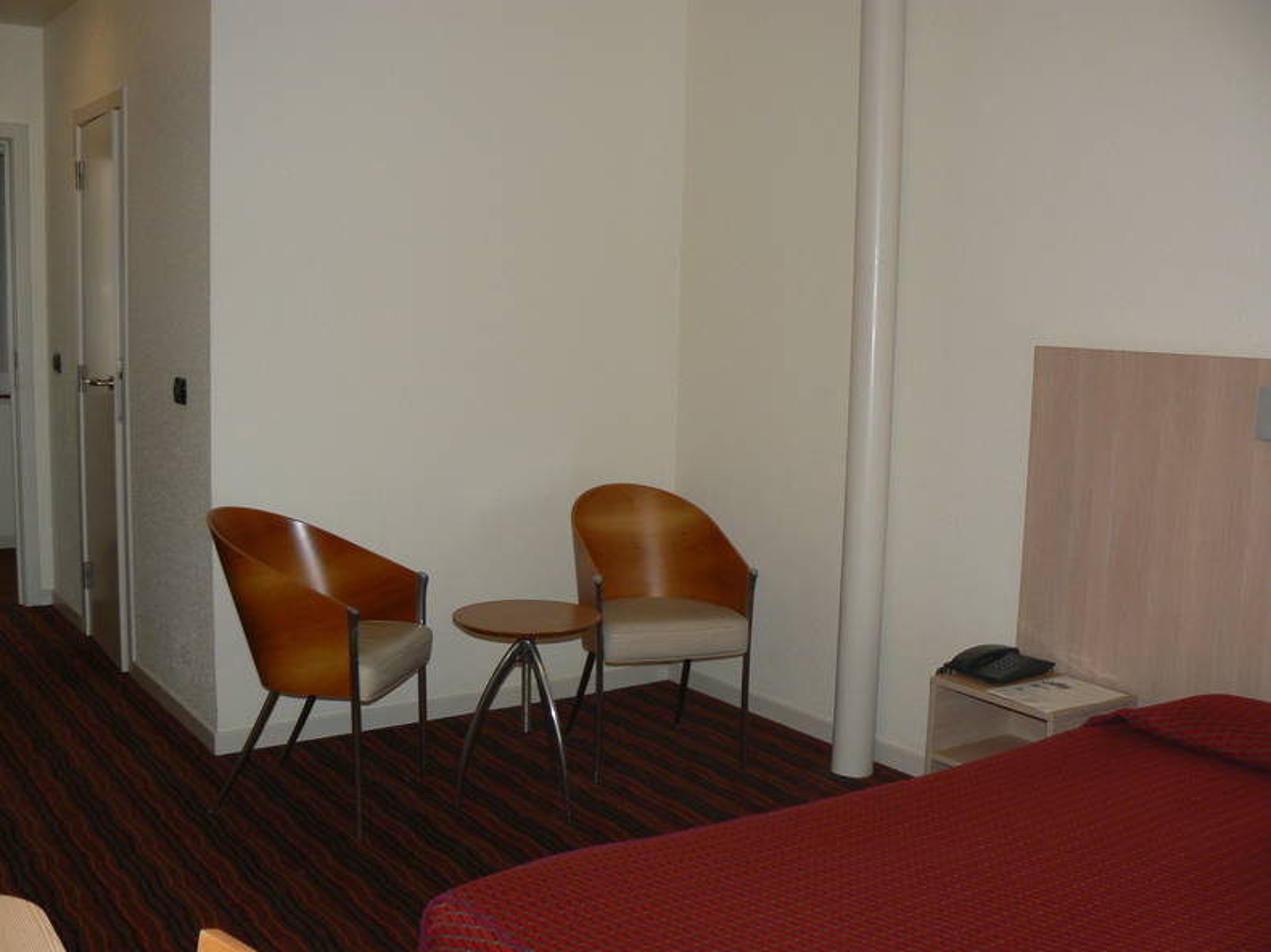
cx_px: 636
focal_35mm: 36
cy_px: 476
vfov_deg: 39.6
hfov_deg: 51.4
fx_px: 1321
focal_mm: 6
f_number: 2.8
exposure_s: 1/30
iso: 100
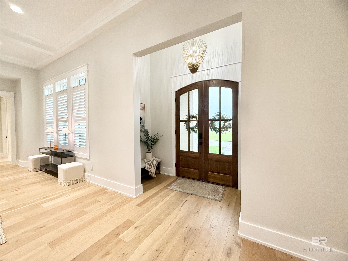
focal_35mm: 14
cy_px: 130
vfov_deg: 85.7
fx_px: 141
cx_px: 174
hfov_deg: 102.1
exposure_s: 1/120
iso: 250
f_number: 2.2
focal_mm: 2.22
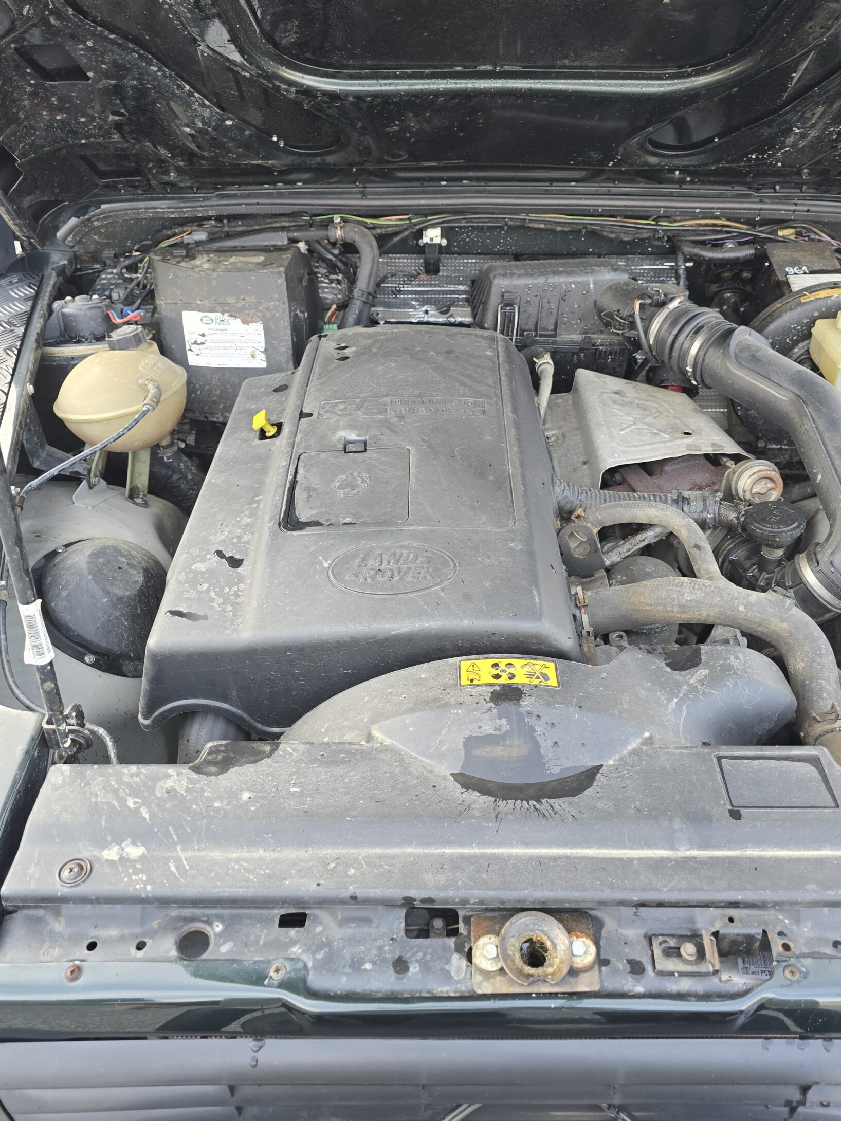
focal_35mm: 27
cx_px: 436
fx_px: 875
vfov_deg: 65.1
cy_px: 488
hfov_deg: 51.3
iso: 100
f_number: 1.7
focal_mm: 6.3
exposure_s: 1/180
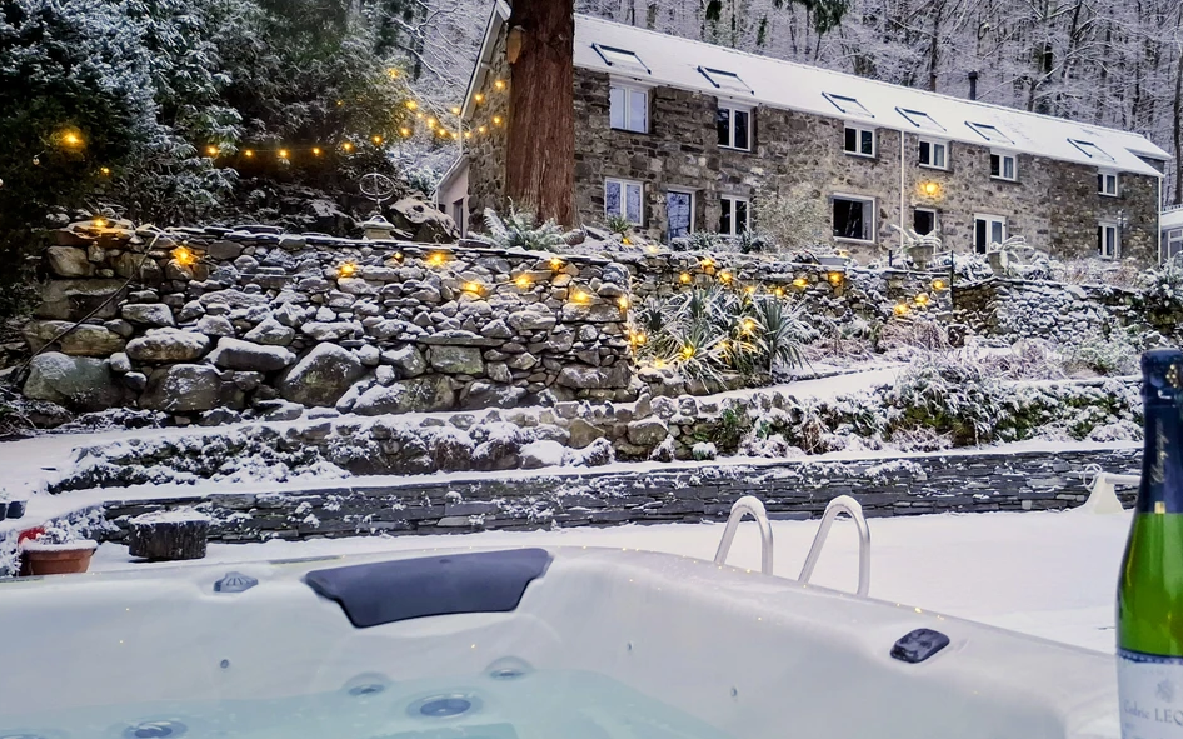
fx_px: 1064
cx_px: 732
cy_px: 358
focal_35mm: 33
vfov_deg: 38.3
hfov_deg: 57.5
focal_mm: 5.54
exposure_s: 1/50
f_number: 1.8
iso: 320
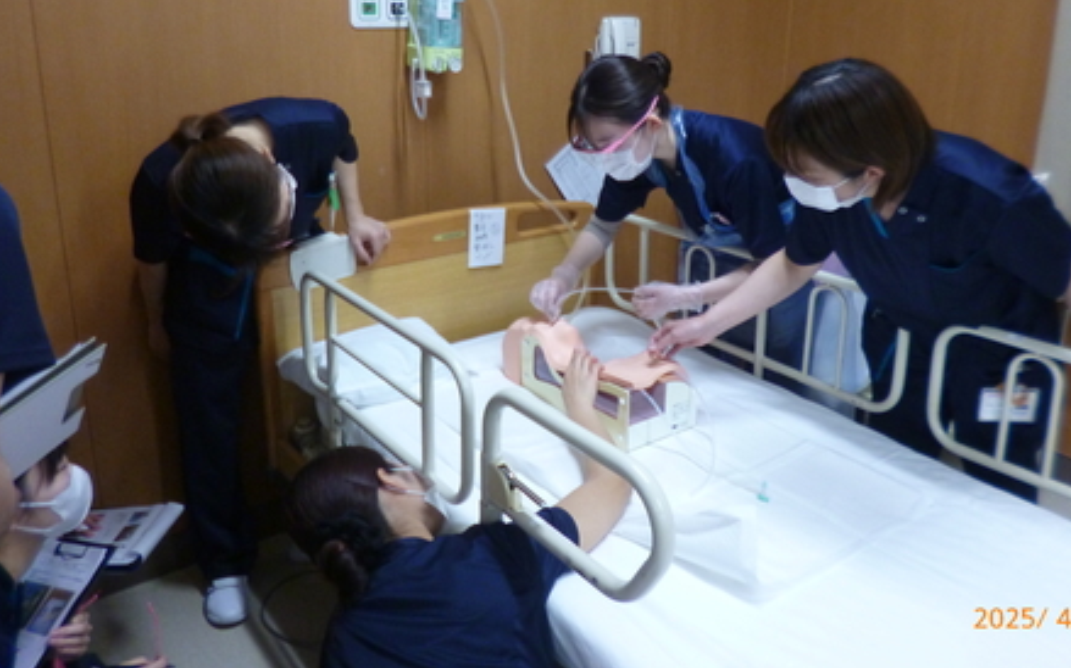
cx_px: 583
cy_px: 252
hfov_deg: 64.5
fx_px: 846
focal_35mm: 29
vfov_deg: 42.8
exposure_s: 1/60
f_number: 2.5
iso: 320
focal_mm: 4.3
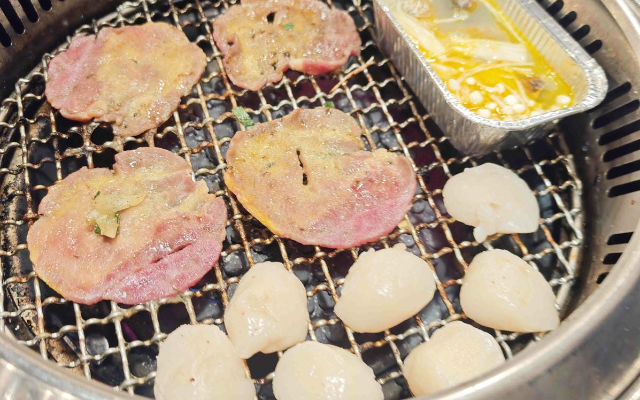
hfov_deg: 56.7
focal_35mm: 34
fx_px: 593
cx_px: 320
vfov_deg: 37.2
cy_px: 183
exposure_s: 1/60
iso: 362
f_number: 2
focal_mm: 8.72
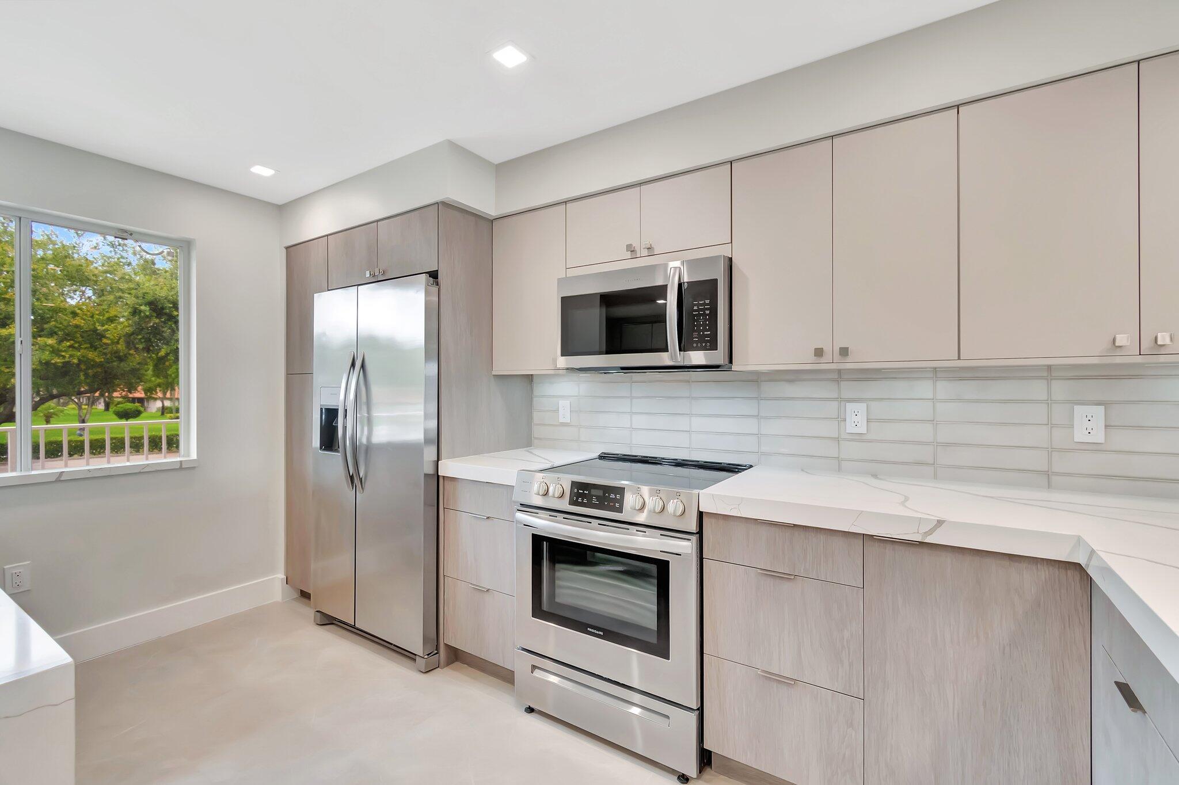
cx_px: 590
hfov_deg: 100.4
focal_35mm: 15
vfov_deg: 77.3
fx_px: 491
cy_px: 392
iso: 1100
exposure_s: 1/25
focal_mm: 10
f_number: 8
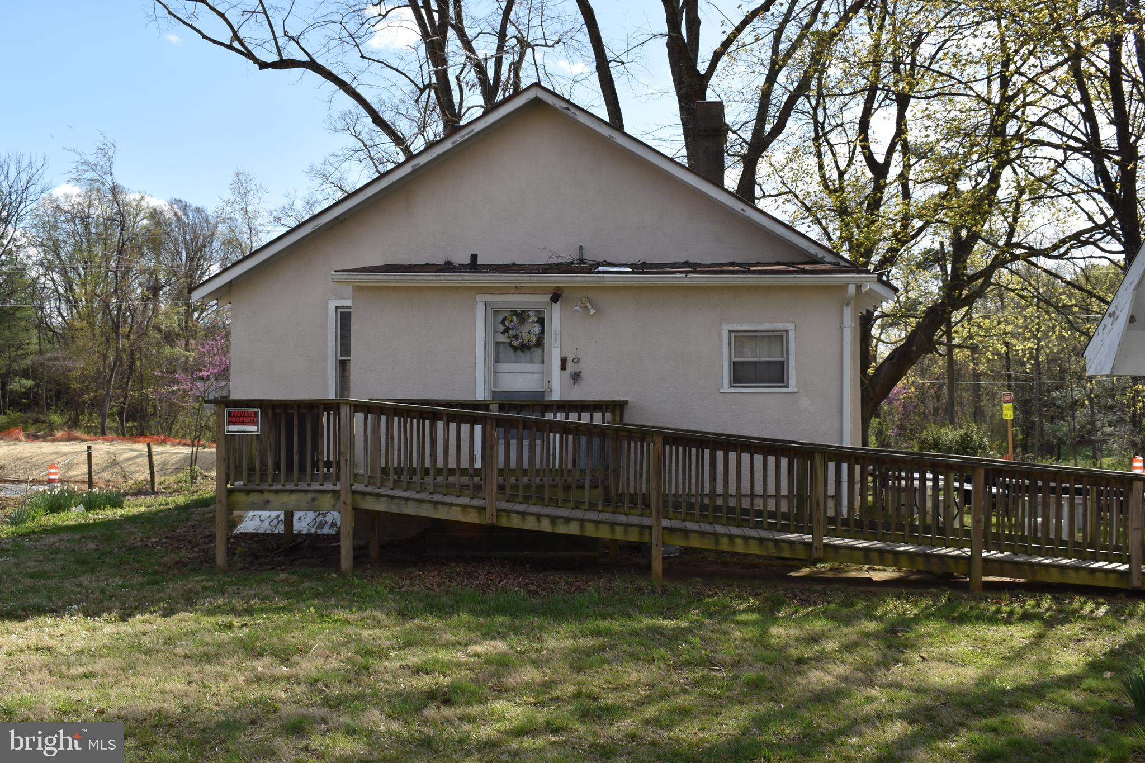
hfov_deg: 51.3
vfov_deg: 35.5
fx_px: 1193
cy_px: 382
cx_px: 572
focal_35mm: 38
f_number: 9
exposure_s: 1/200
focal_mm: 25
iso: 100
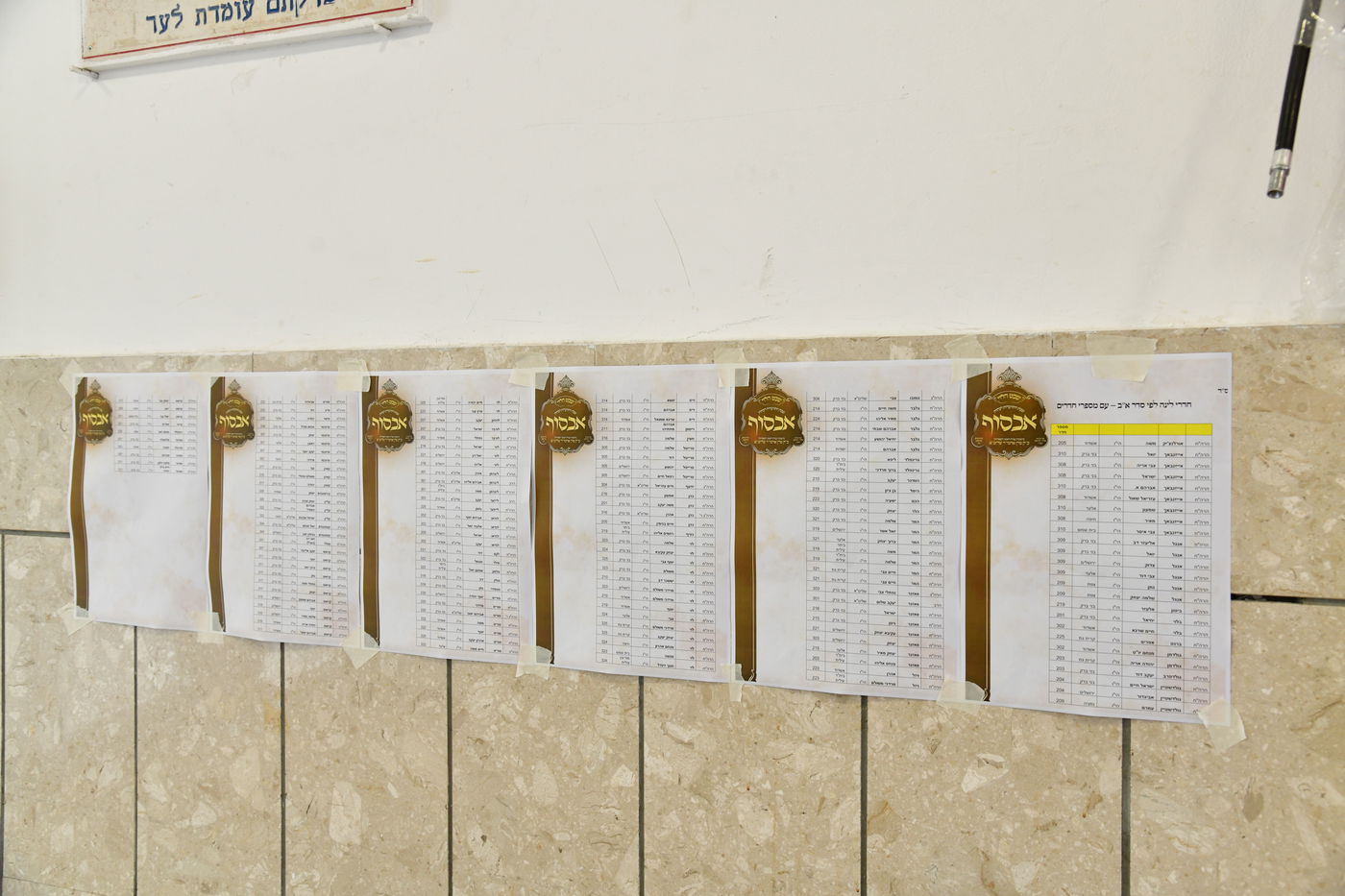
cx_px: 672
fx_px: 1195
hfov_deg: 58.7
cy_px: 448
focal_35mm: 32
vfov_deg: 41.1
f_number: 5.6
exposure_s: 1/100
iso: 1250
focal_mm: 32
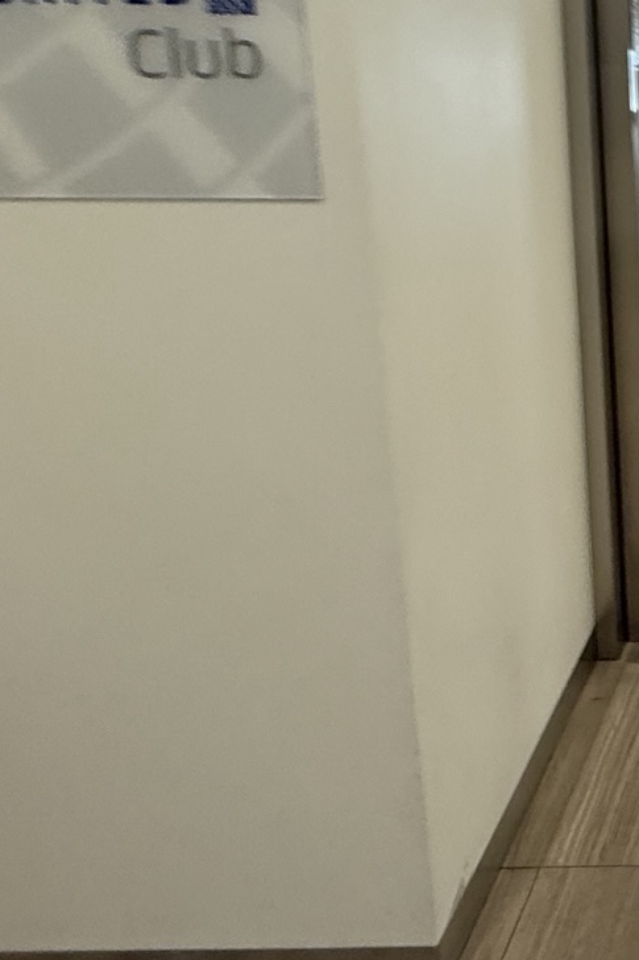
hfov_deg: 25.5
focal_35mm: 40
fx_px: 1065
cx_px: 947
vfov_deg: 46.2
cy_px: 207
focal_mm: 2.22
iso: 125
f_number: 2.2
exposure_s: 1/30
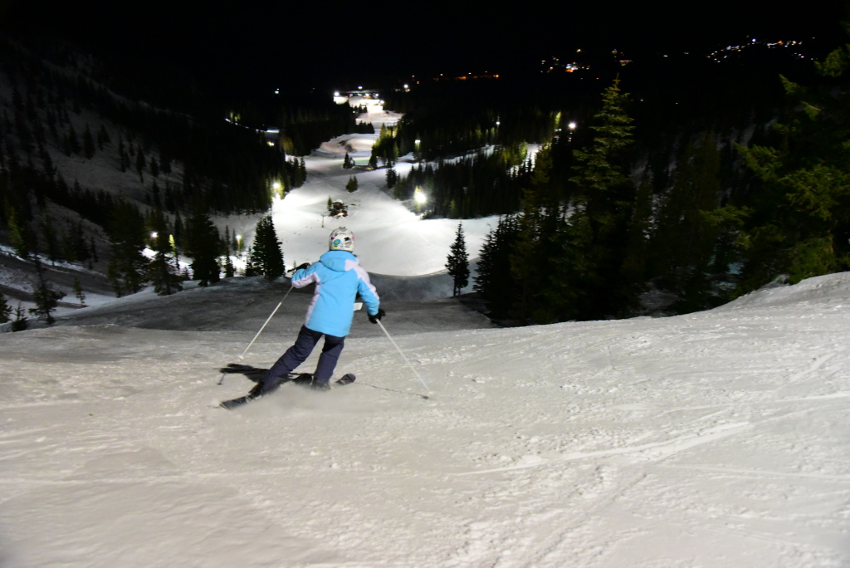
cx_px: 425
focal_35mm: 30
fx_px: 709
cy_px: 284
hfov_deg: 61.9
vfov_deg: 43.7
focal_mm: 30
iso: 12800
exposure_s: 1/60
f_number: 4
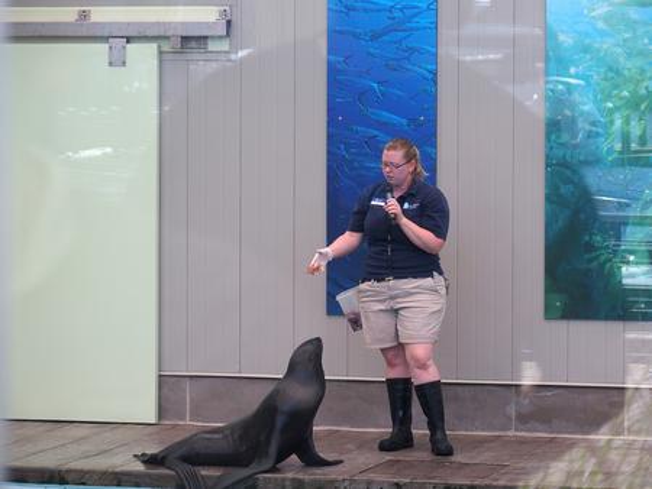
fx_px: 2827
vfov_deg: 9.9
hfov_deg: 13.2
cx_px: 326
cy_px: 244
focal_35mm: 150
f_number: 3.2
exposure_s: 1/400
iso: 100
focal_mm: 31.8
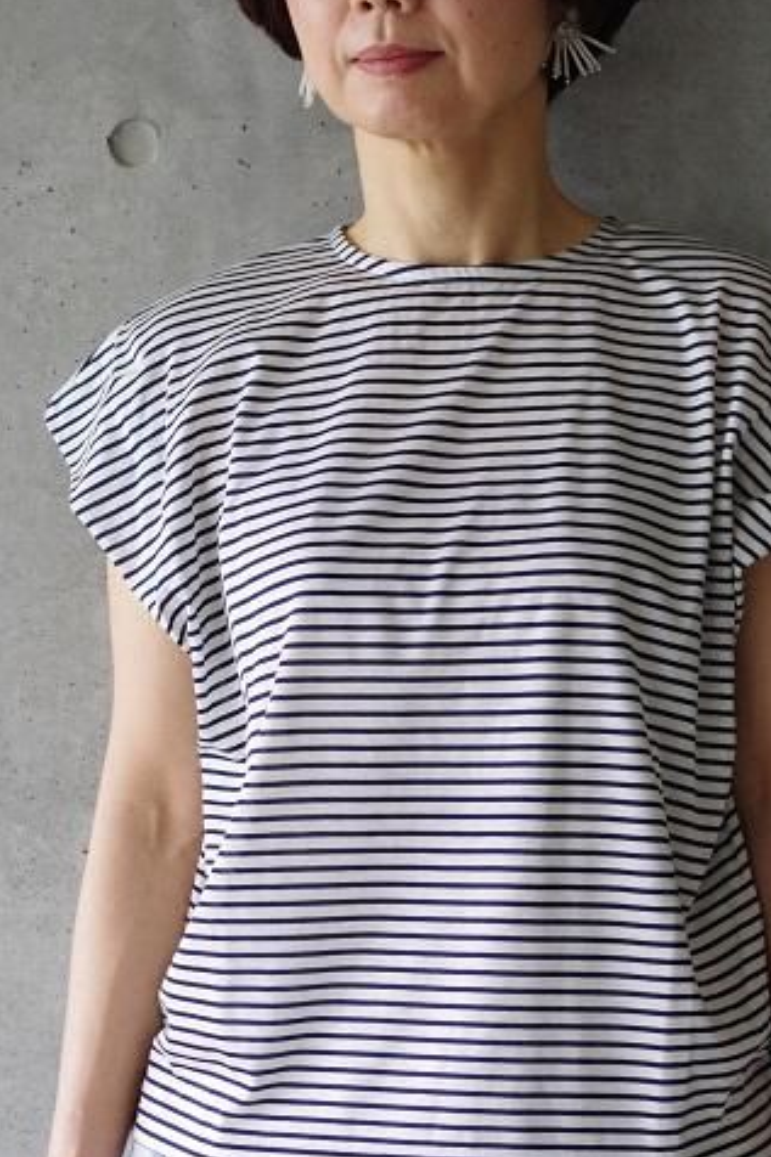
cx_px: 469
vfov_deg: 24.5
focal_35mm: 82
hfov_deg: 16.6
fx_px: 2636
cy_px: 856
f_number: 3.5
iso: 800
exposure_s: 1/160
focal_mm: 35
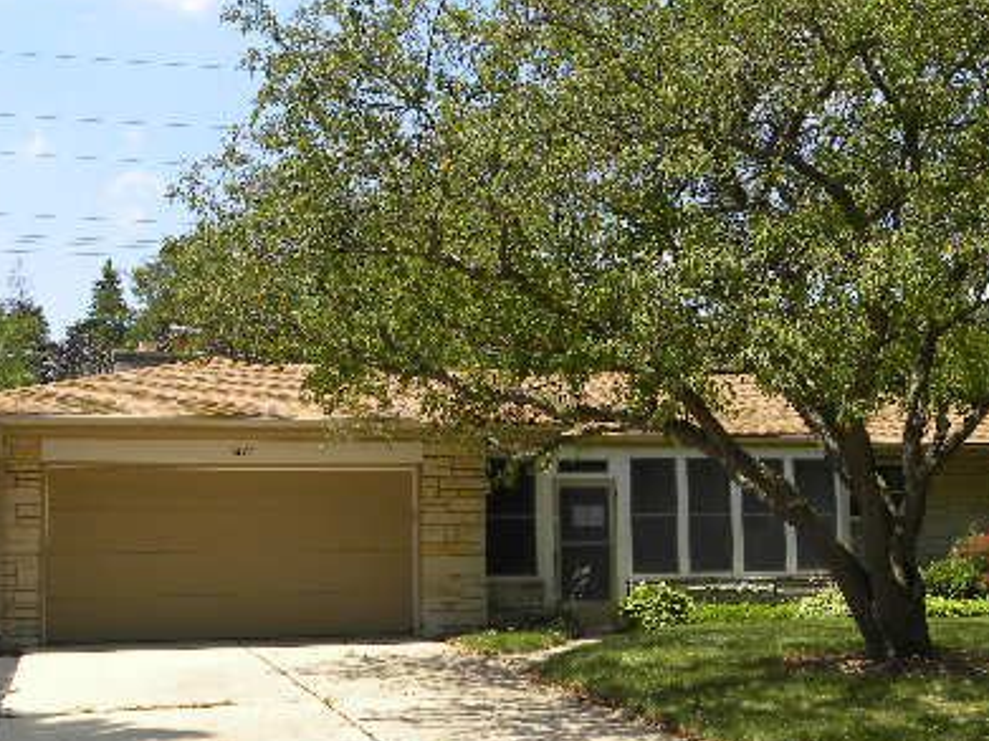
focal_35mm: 54
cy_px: 374
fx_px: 1542
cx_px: 582
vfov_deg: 27.0
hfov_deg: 35.5
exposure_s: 1/272
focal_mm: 5.9
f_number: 4.5
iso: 64
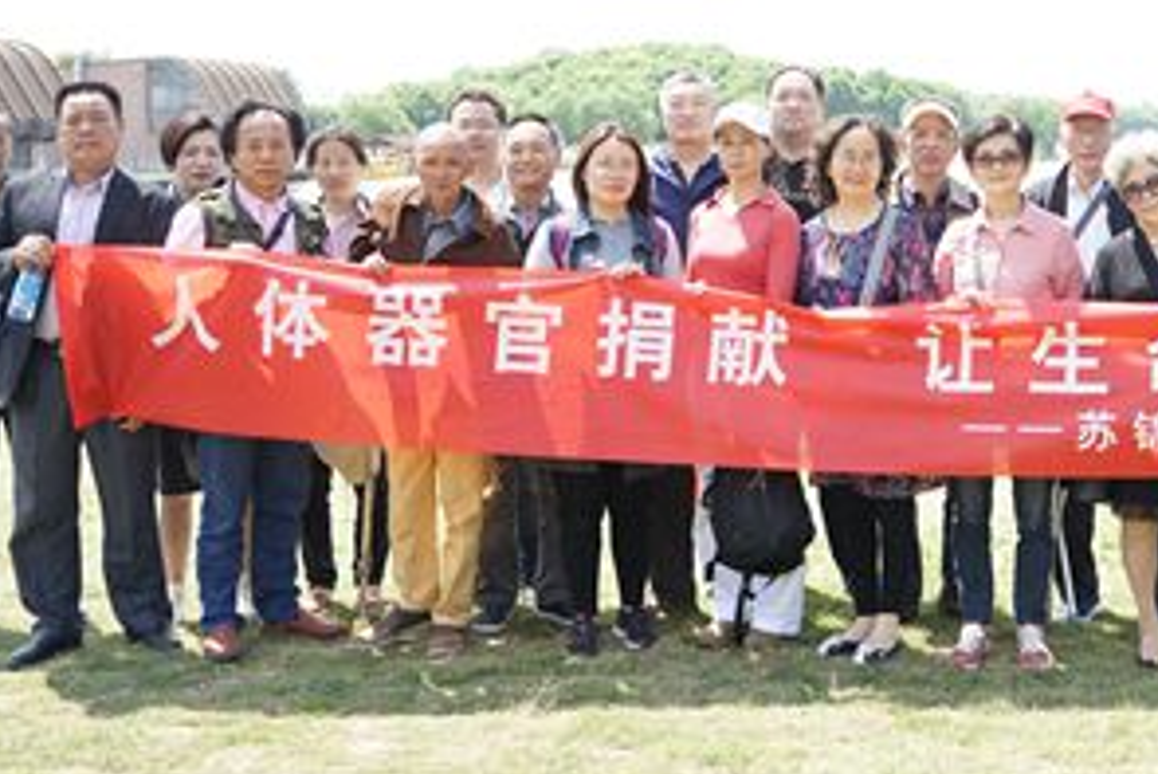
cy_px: 149
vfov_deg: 22.7
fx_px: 1899
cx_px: 1001
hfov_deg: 32.5
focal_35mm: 59
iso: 1250
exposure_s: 1/2500
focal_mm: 29
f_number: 4
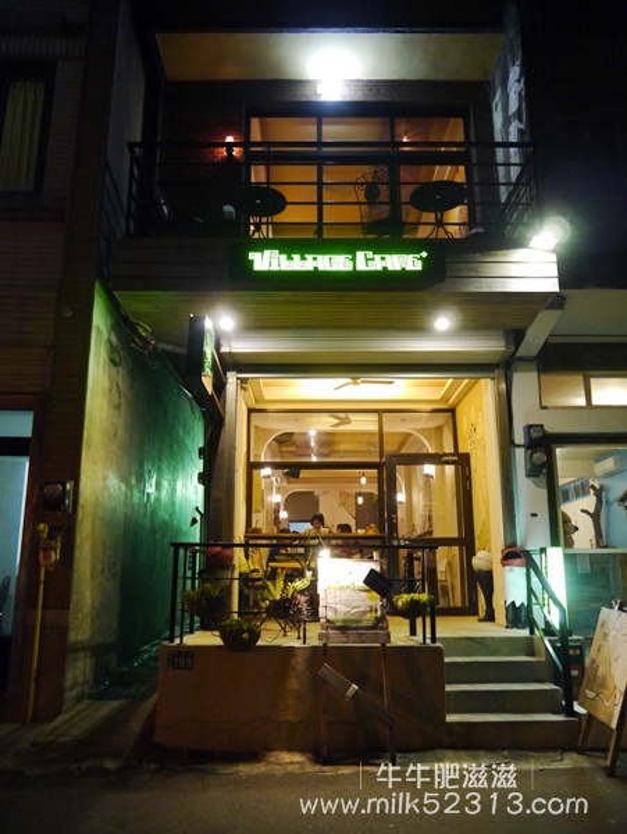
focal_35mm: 28
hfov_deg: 49.8
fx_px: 675
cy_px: 417
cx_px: 314
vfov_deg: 63.4
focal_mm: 14
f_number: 3.5
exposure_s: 1/20
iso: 1600
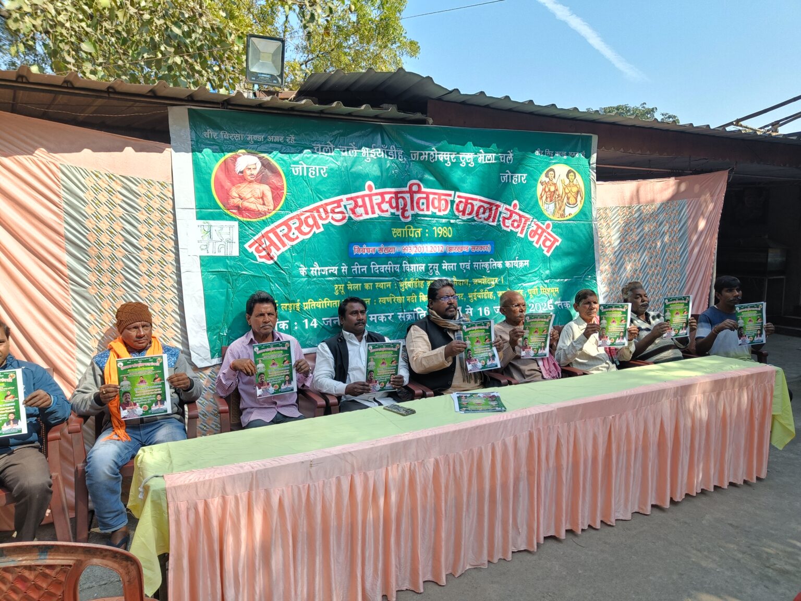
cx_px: 400
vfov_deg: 56.8
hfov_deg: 71.6
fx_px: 555
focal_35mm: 24
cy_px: 300
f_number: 1.8
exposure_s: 1/329
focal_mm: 5.59
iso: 50
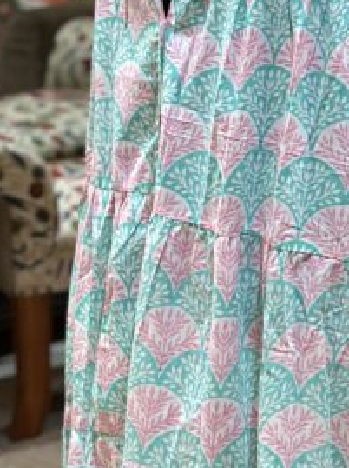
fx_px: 1927
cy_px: 85
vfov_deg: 13.7
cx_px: 314
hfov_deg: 10.3
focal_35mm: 143
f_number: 1.78
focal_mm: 6.86
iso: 100
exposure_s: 1/89
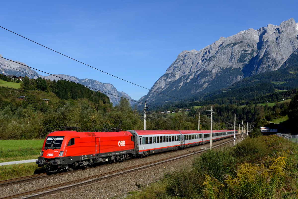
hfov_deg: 44.5
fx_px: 364
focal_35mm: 44
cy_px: 100
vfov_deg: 30.5
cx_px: 149
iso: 200
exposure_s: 1/1600
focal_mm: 44
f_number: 6.3
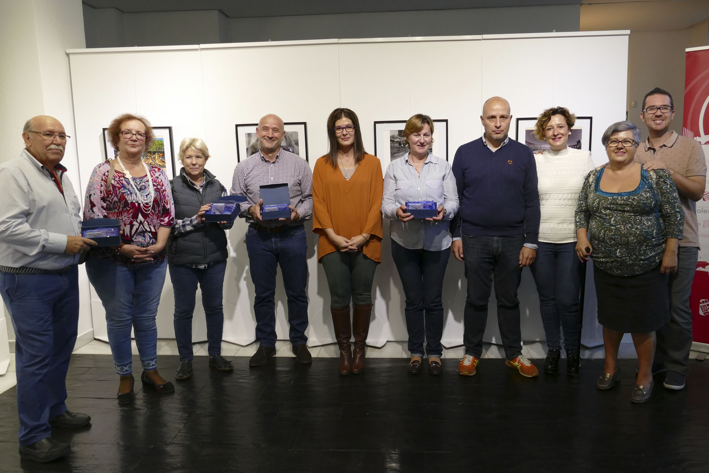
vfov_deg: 51.3
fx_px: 492
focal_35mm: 25
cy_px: 236
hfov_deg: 71.5
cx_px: 354
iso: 500
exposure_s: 1/60
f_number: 2.8
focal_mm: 9.12
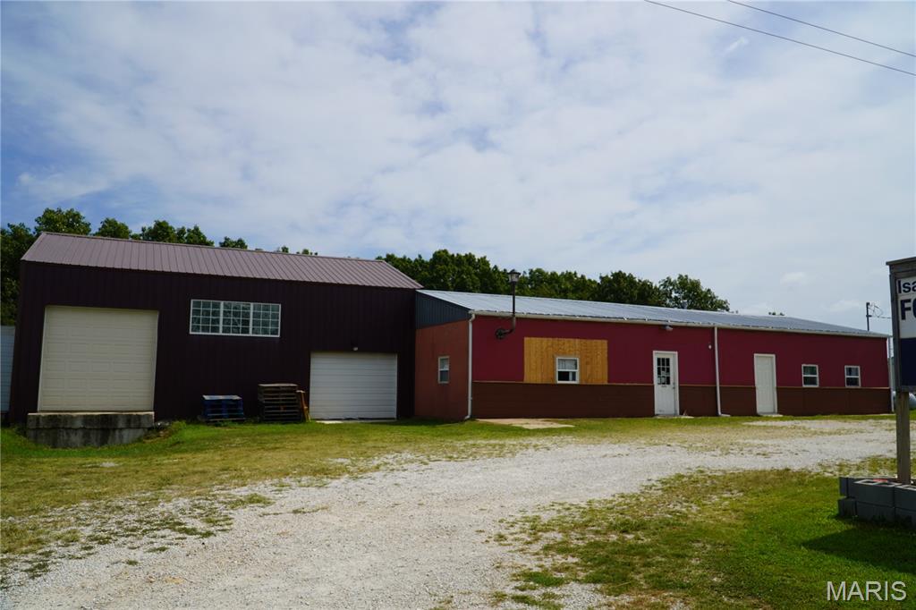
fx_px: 687
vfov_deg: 47.9
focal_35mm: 27
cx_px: 458
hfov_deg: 67.4
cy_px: 305
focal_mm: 18
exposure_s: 1/320
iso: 100
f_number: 10
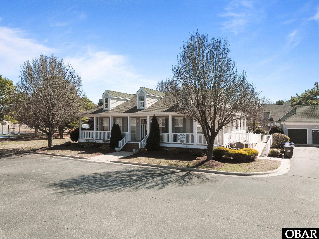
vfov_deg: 56.8
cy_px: 120
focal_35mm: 24
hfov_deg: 71.6
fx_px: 221
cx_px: 160
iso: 150
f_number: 4
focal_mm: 12.29
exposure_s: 1/8000
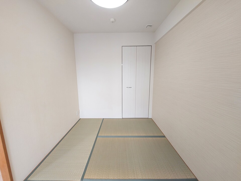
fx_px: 91
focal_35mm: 13
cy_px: 90
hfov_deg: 106.2
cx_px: 120
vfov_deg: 89.9
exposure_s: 1/60
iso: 80
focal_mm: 1.74
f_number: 2.2
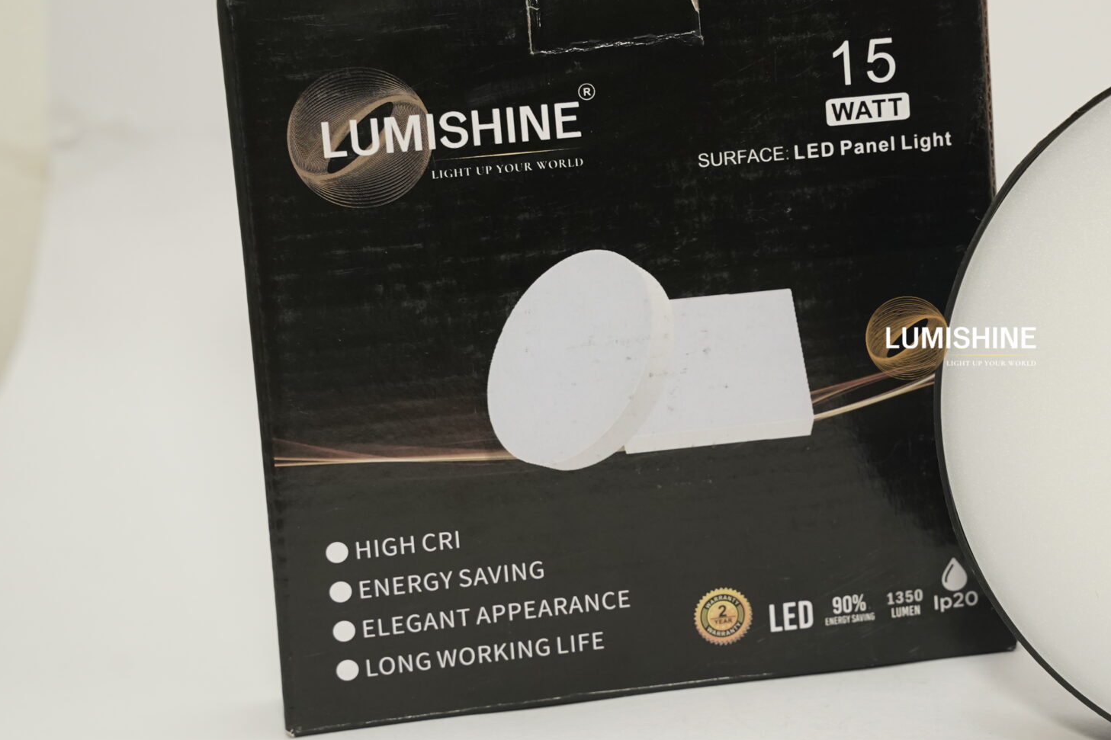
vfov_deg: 11.1
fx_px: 3795
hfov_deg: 16.5
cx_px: 955
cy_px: 338
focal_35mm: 123
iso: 1000
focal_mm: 70
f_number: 7.1
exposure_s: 1/125
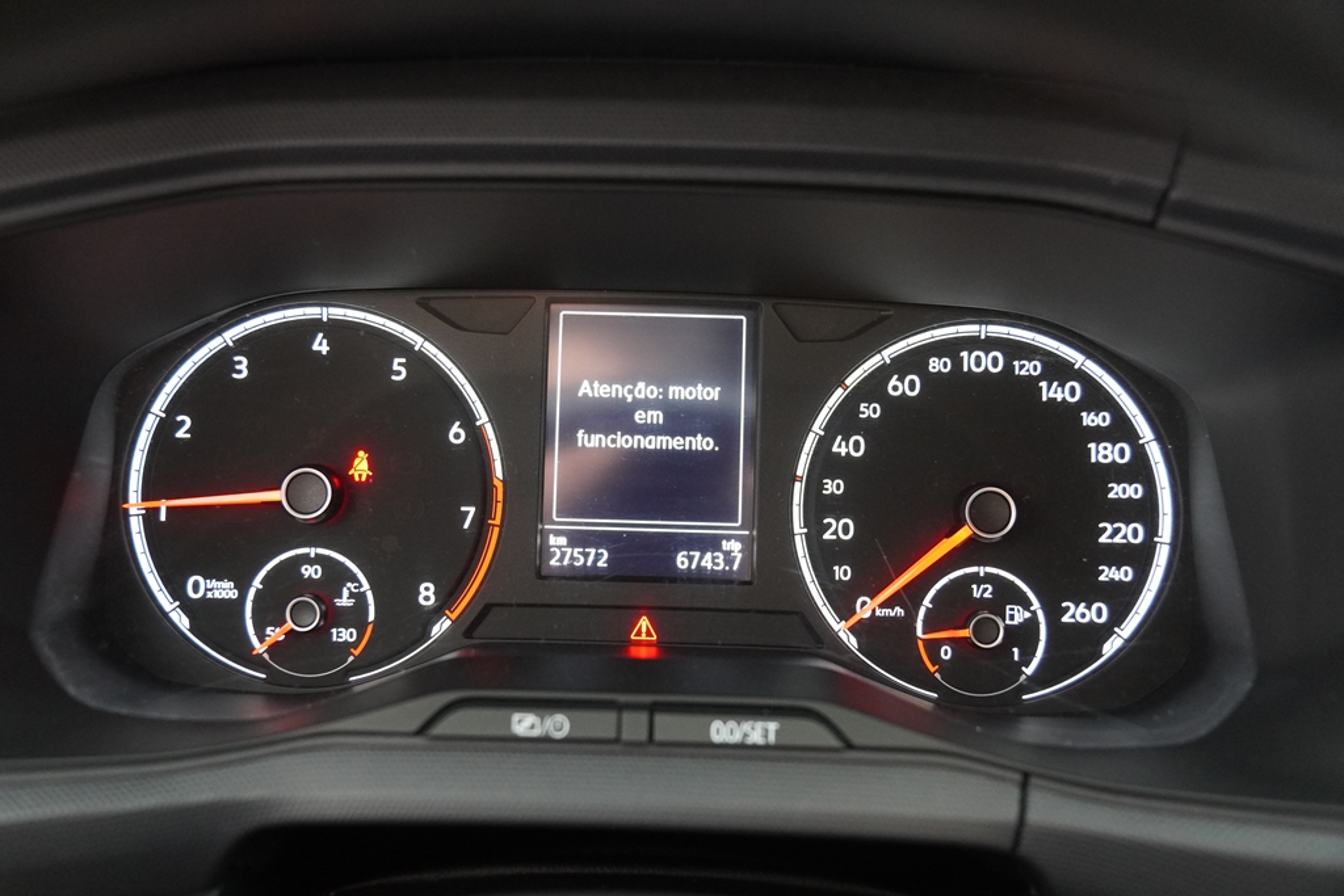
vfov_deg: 38.4
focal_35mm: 34
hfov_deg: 55.1
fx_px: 1288
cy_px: 448
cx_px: 672
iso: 3200
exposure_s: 1/160
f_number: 2.8
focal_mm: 23
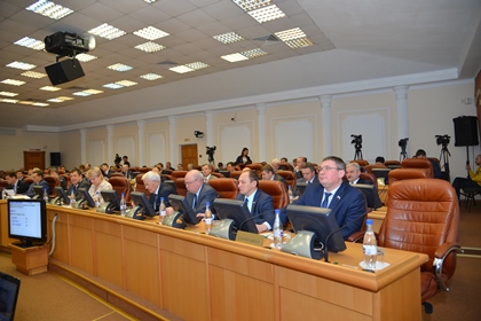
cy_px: 160
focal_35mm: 24
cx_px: 240
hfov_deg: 73.7
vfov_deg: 53.1
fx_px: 321
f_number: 4
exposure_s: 1/60
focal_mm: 24
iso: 320
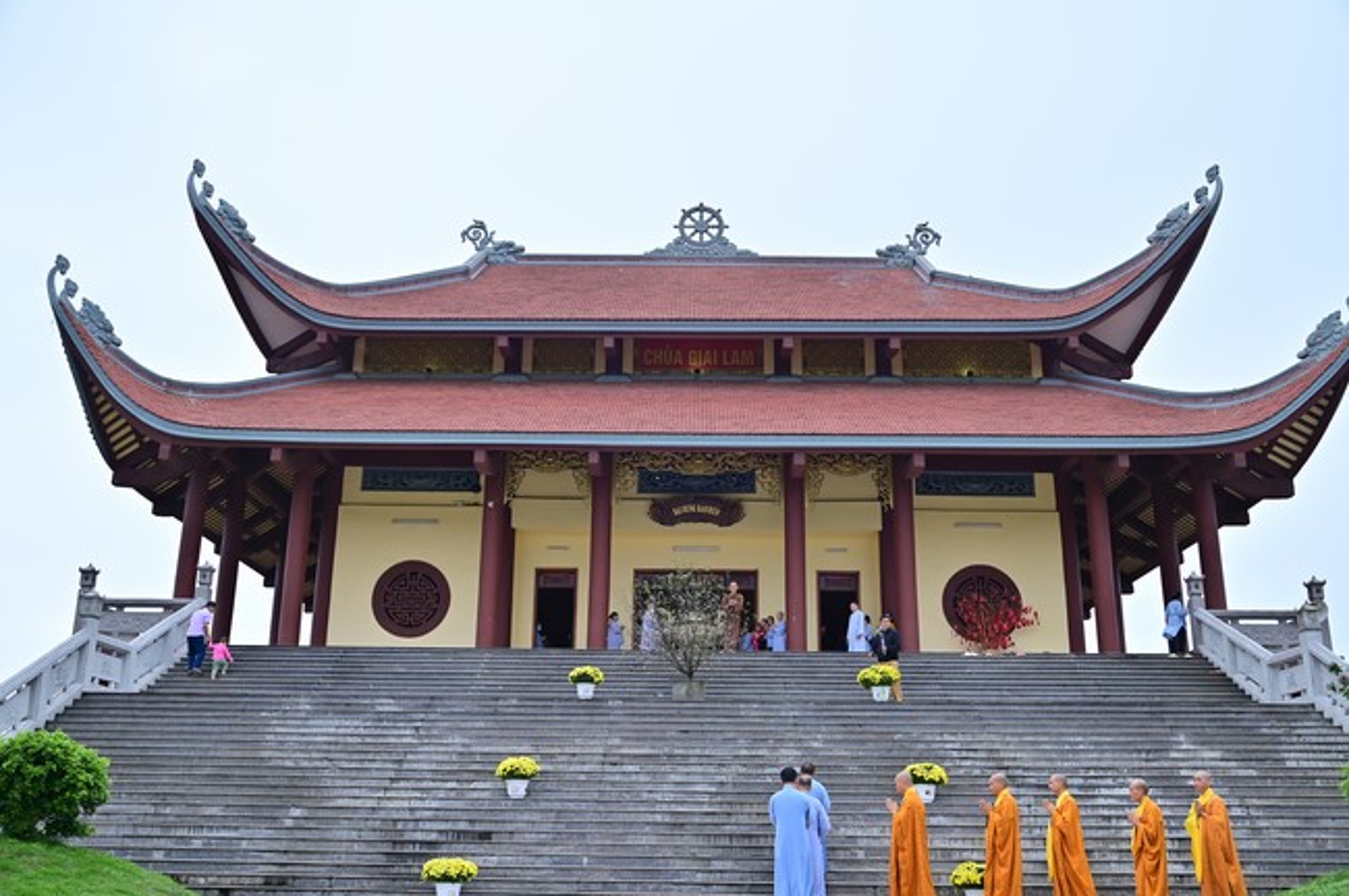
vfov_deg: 38.8
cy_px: 448
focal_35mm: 34
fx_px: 1273
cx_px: 674
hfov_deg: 55.8
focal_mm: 34
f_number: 6.3
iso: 125
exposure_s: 1/200
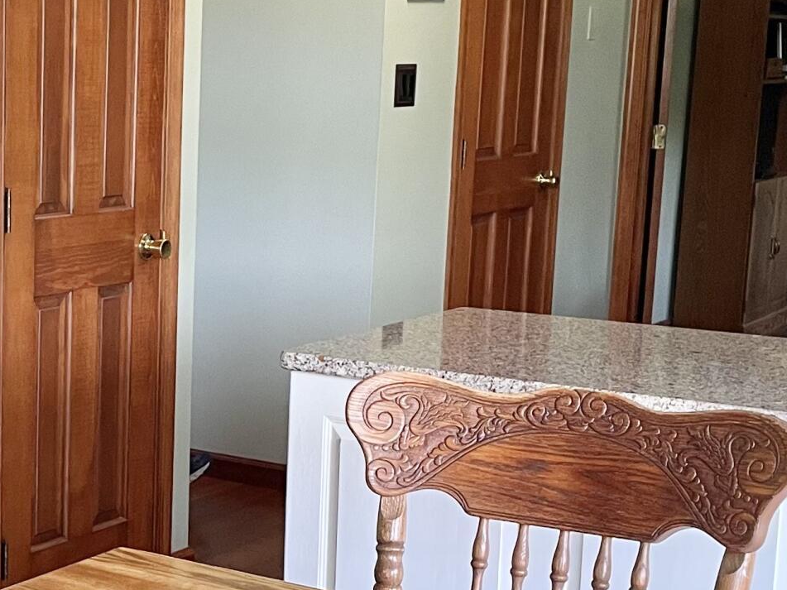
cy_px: 410
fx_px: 1864
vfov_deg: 17.9
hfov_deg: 23.1
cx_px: 55
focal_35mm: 82
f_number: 1.6
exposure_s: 1/73
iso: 125
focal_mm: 4.2
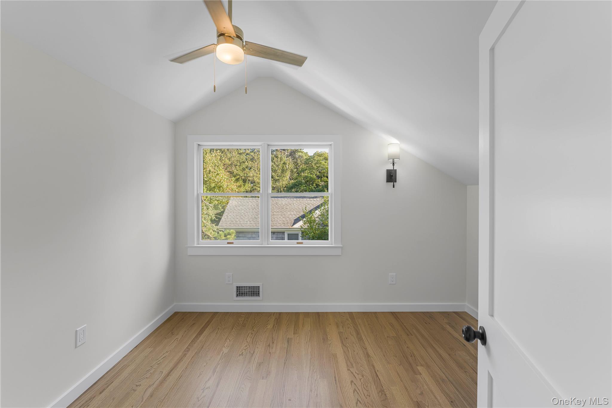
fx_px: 238
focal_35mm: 14
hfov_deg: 104.3
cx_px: 306
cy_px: 204
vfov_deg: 81.2
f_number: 7.1
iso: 250
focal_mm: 14
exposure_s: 1/13
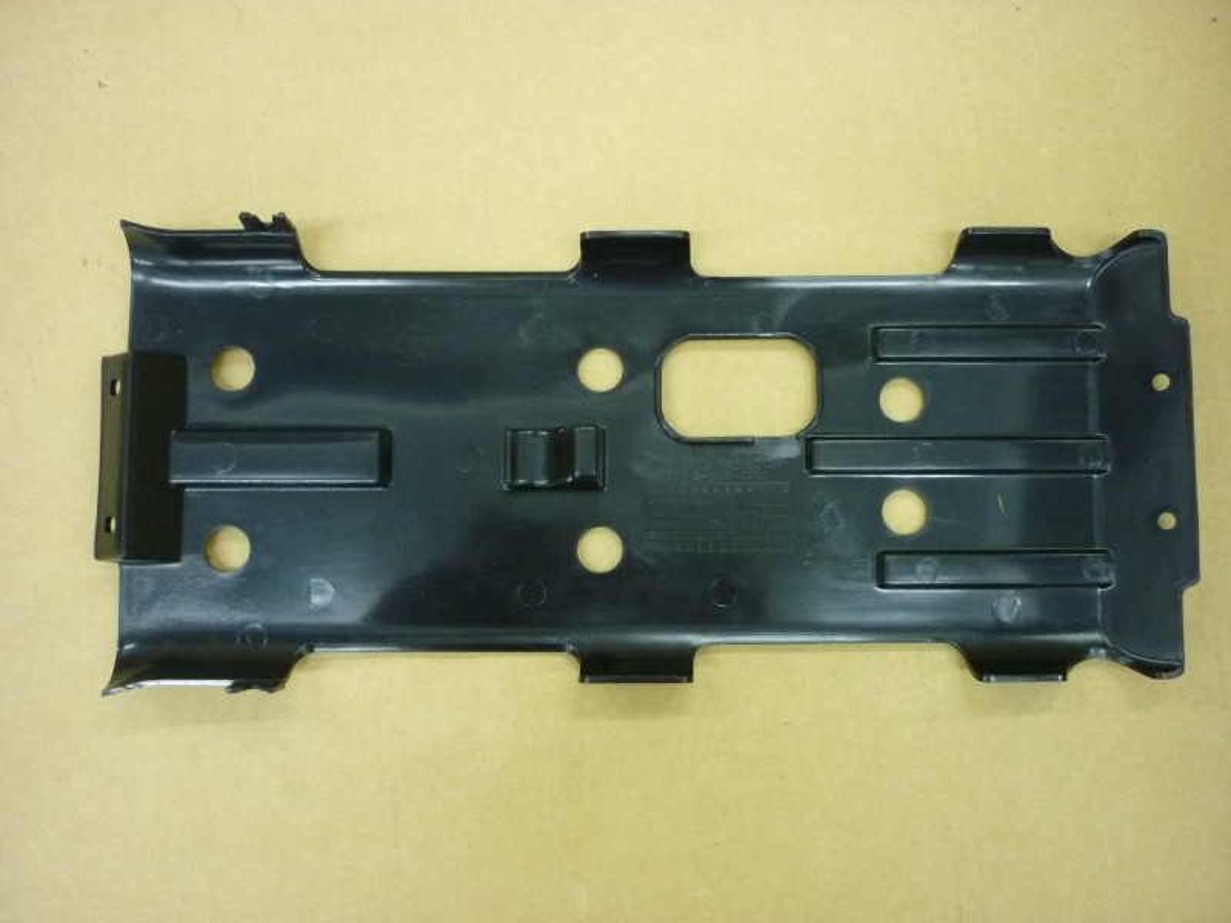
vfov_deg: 42.9
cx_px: 616
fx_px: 1174
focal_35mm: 33
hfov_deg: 55.4
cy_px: 462
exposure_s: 1/10
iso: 400
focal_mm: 5.5
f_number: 2.8
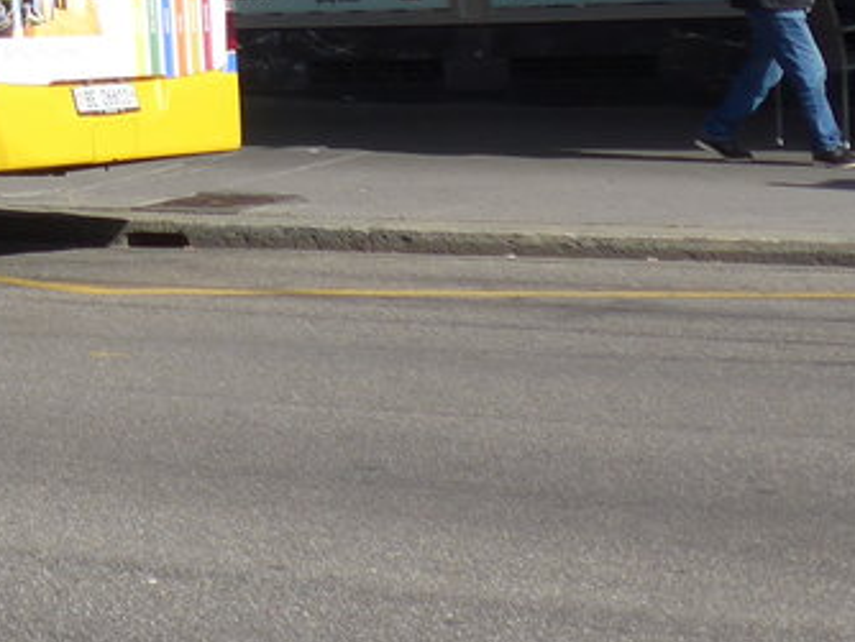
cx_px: -668
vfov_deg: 10.1
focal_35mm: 140
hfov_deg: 12.8
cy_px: -458
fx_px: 3460
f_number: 2.8
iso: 80
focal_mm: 8
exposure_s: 1/1000
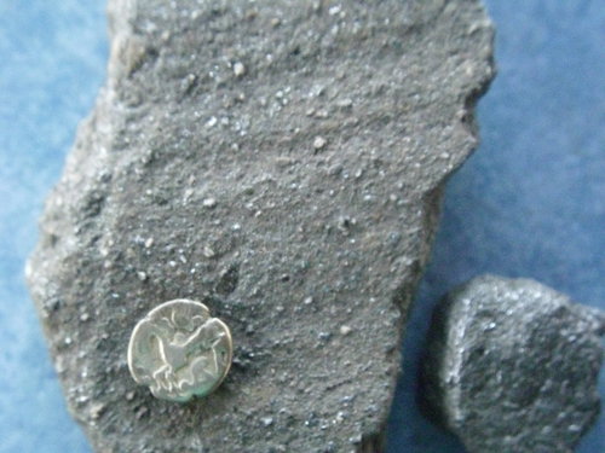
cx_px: 302
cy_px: 226
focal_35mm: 46
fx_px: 804
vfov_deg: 31.5
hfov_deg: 41.2
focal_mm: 9
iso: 800
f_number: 3.4
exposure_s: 1/60
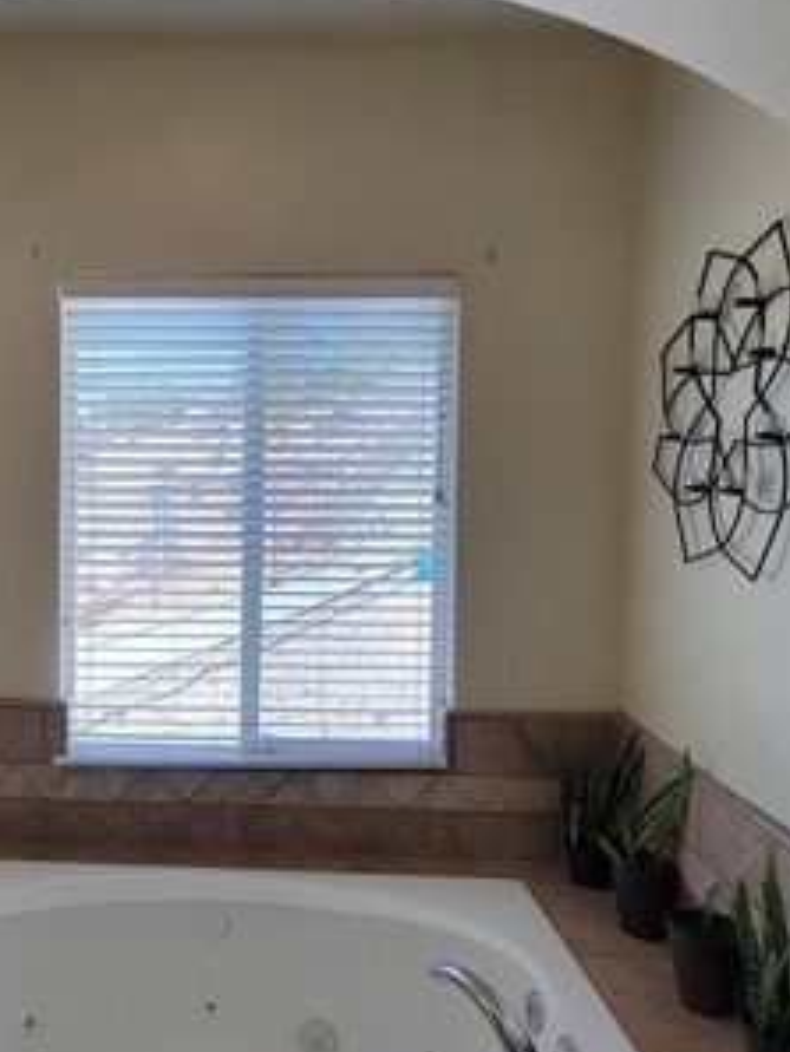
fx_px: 851
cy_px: 485
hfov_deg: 47.8
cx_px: 191
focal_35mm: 28
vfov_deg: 63.3
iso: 80
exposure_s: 1/120
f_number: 2.2
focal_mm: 2.2
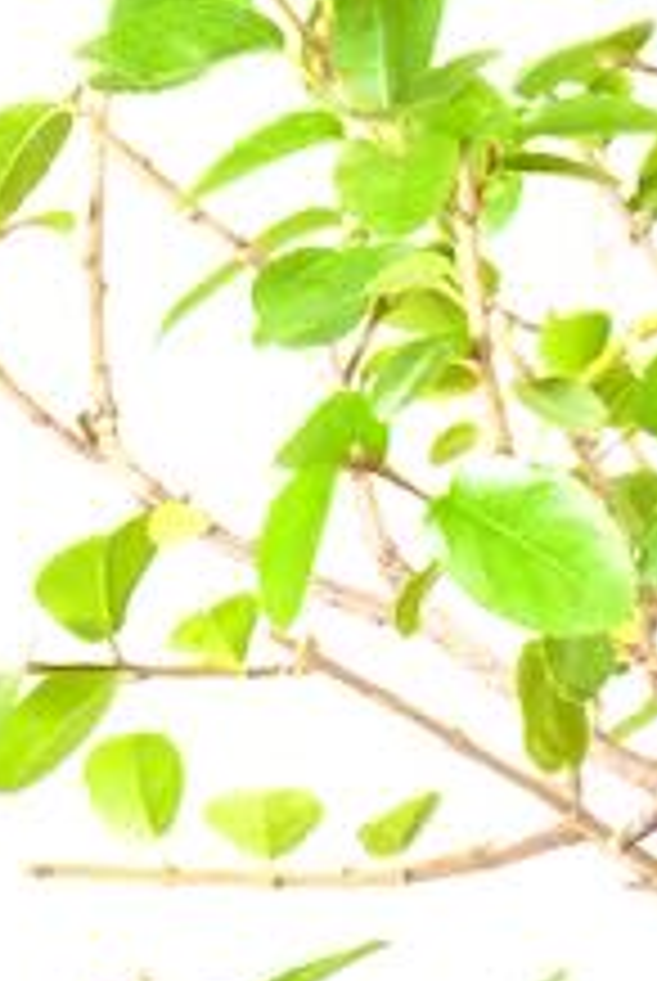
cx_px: 1580
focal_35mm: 703
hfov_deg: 2.0
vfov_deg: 2.9
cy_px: 1220
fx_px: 19182
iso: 2500
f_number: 8
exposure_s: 1/30
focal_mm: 80
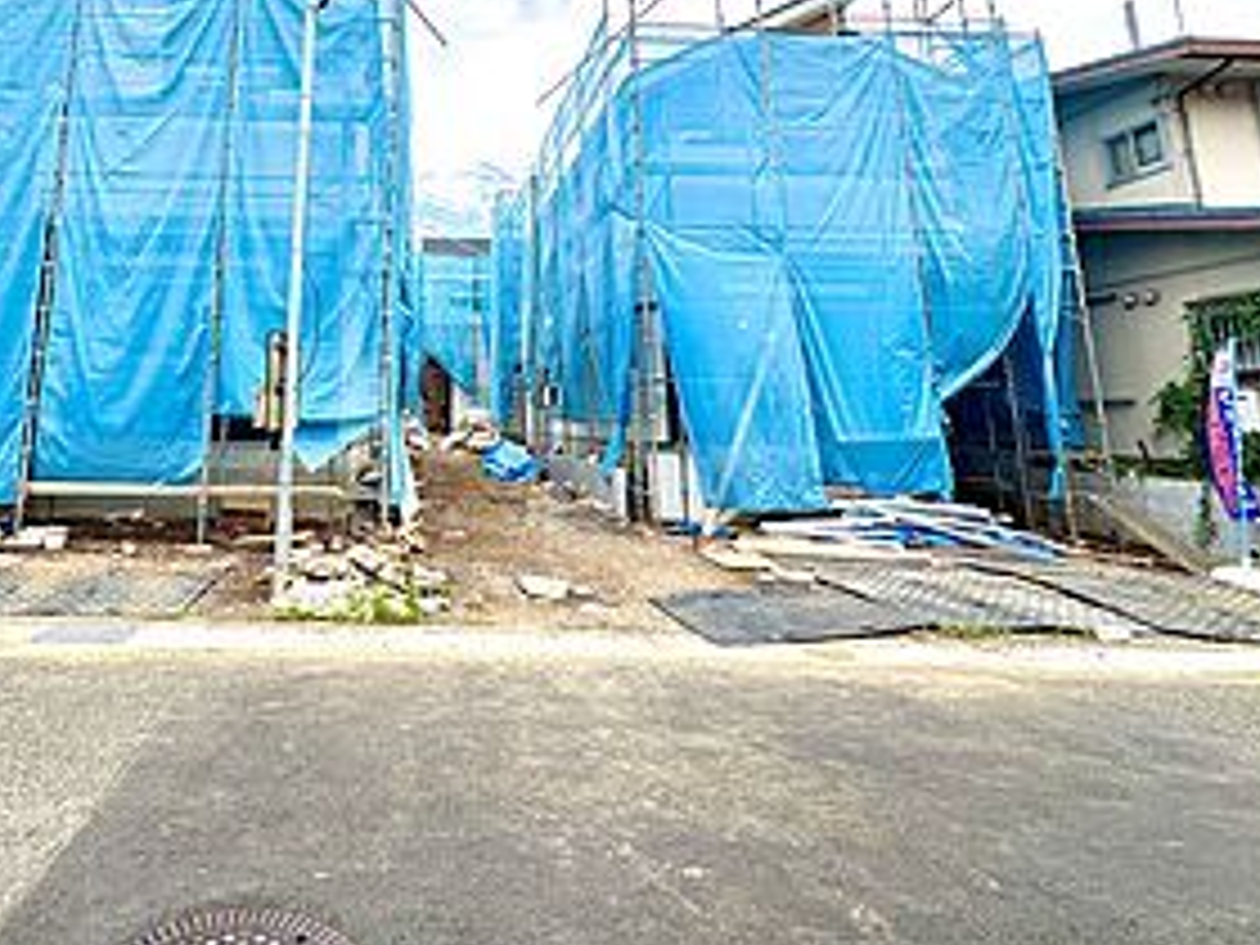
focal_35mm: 20
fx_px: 728
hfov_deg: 79.3
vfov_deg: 63.5
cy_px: 284
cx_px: 428
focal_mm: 2.22
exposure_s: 1/600
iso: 64
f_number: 2.2
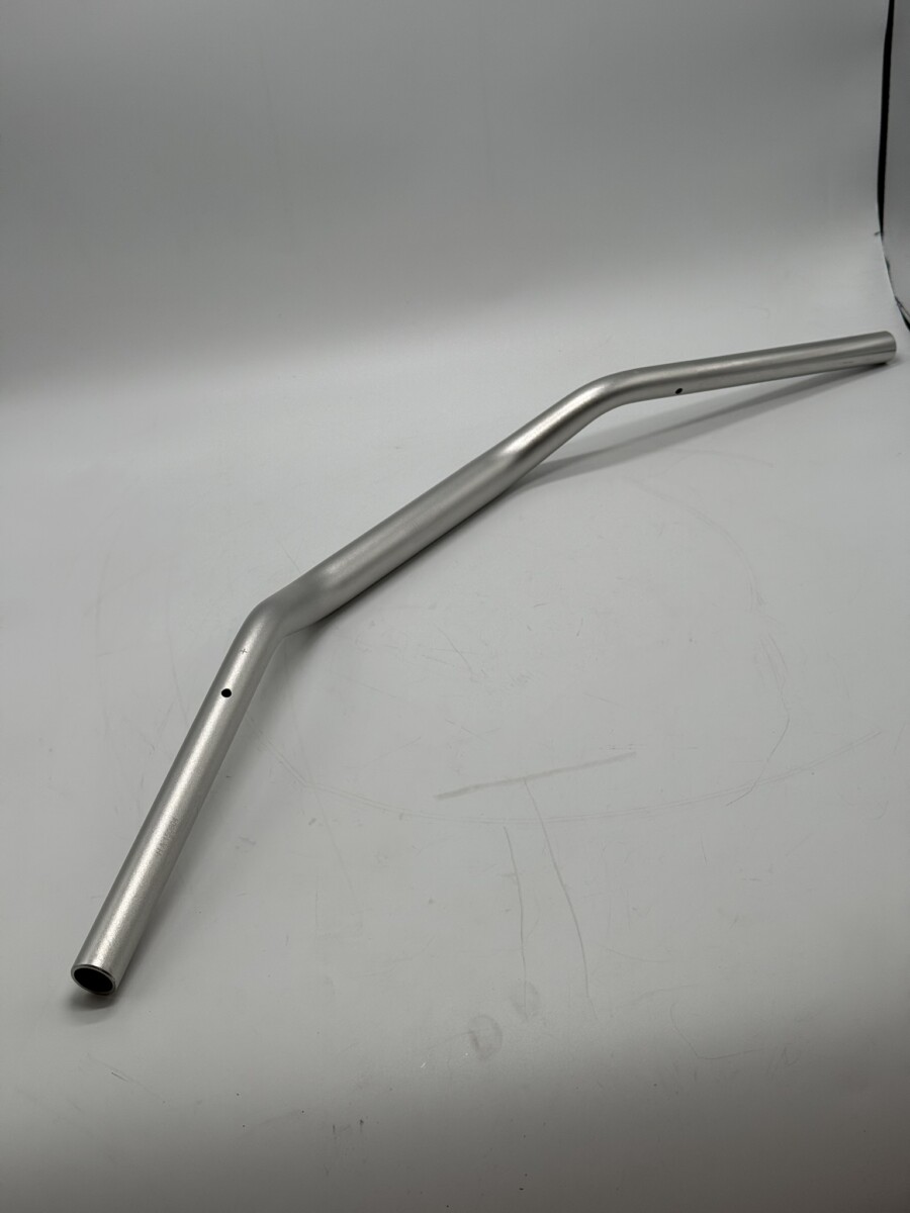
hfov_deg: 30.3
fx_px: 1682
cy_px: 606
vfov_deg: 39.7
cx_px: 455
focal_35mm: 48
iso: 64
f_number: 1.78
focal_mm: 6.76
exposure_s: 1/1116
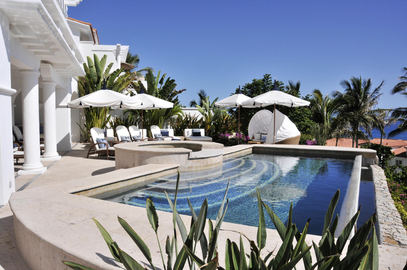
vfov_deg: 47.8
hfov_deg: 67.4
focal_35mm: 27
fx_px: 305
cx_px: 204
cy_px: 135
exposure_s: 1/640
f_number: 13
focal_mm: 18
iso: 320
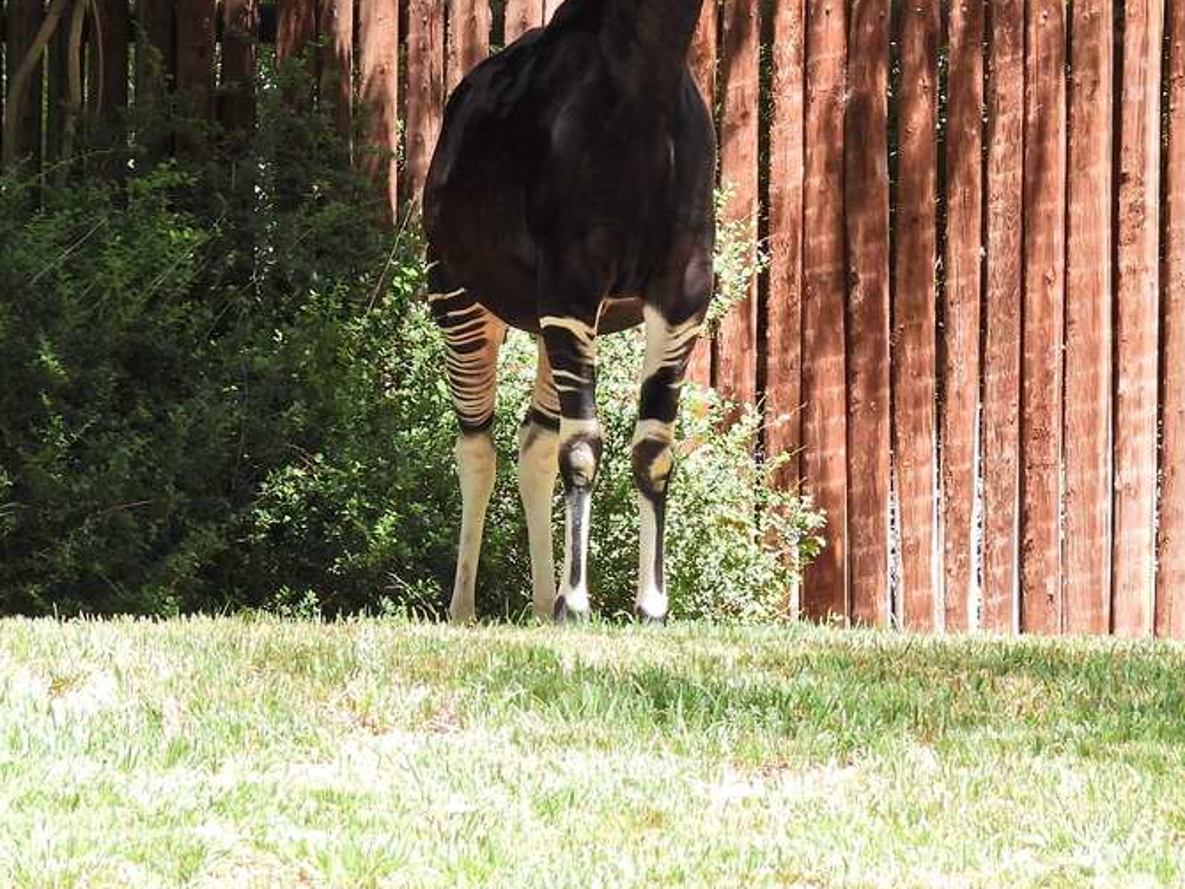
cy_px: 46
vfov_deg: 4.2
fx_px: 12121
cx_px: 592
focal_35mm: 354
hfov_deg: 5.6
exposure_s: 1/125
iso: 100
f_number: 4.5
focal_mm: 33
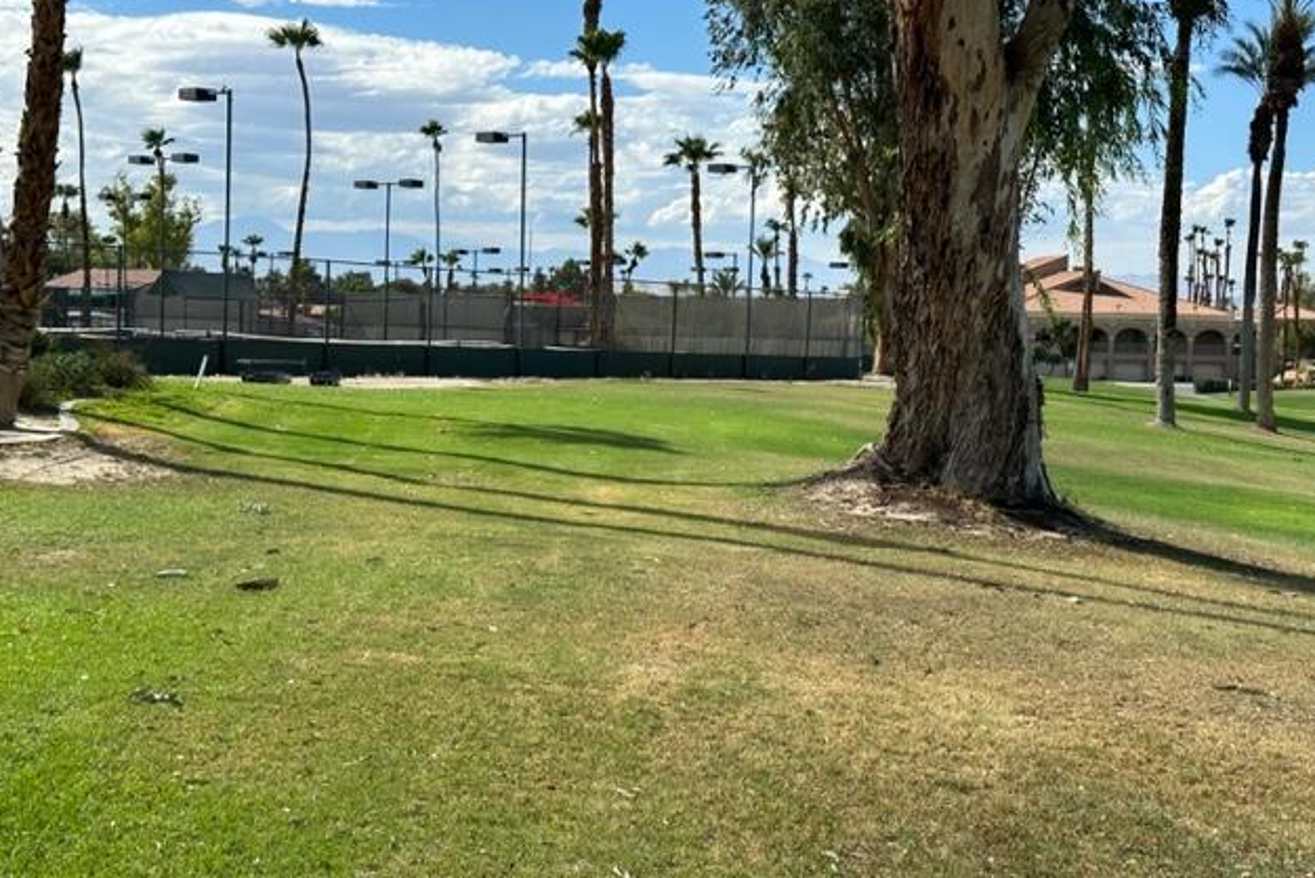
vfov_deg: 26.5
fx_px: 1864
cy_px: 475
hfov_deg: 38.9
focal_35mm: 51
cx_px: 658
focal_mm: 6.86
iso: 64
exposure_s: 1/3597
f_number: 1.78
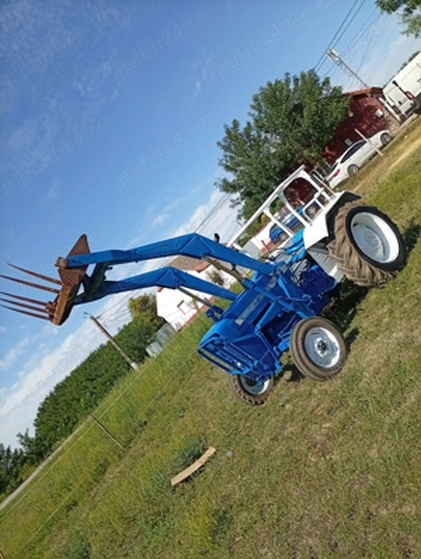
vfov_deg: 65.2
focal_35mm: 27
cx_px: 210
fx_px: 436
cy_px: 280
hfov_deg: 51.5
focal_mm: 3.84
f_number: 1.8
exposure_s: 1/1422
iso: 50
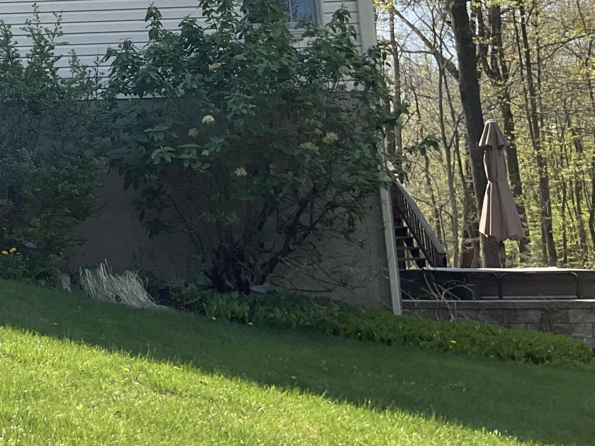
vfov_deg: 20.8
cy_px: 36
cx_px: -87
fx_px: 1186
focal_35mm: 69
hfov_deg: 25.7
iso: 16
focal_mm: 3
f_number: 1.8
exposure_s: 1/855
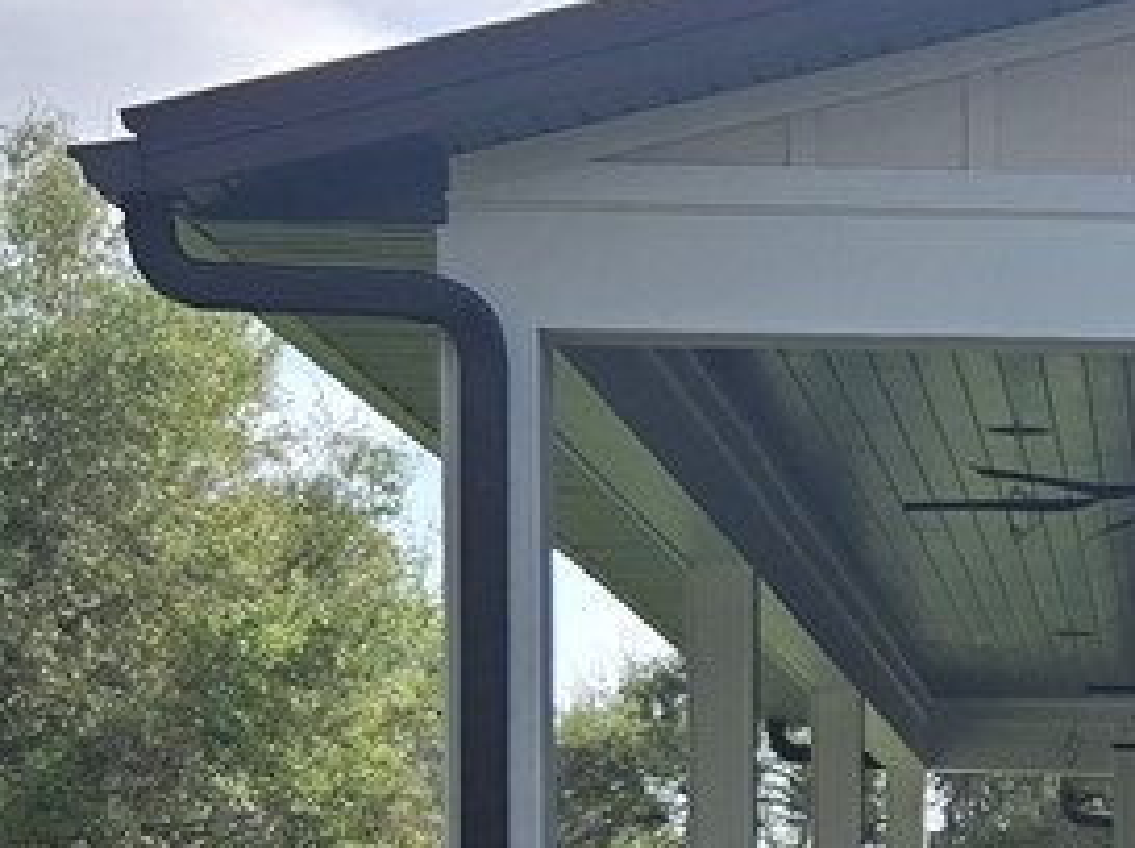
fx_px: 4421
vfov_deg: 10.7
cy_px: 1181
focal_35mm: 135
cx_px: 1547
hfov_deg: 14.0
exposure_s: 1/3345
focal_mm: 5.4
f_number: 1.8
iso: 25
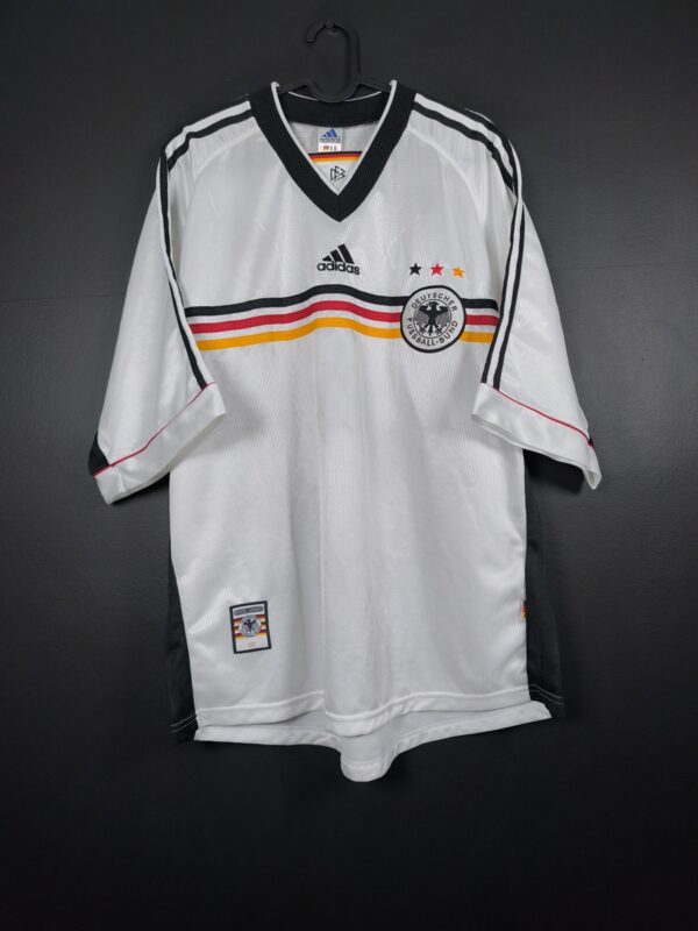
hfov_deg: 58.9
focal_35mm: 23
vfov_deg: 73.9
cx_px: 349
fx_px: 618
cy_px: 466
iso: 400
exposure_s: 1/160
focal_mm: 6.57
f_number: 1.6
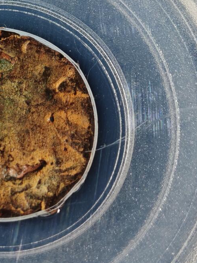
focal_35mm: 137
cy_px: 26
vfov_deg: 14.3
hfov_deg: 10.8
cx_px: 18
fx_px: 1039
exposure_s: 1/100
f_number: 1.63
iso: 64
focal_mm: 5.85
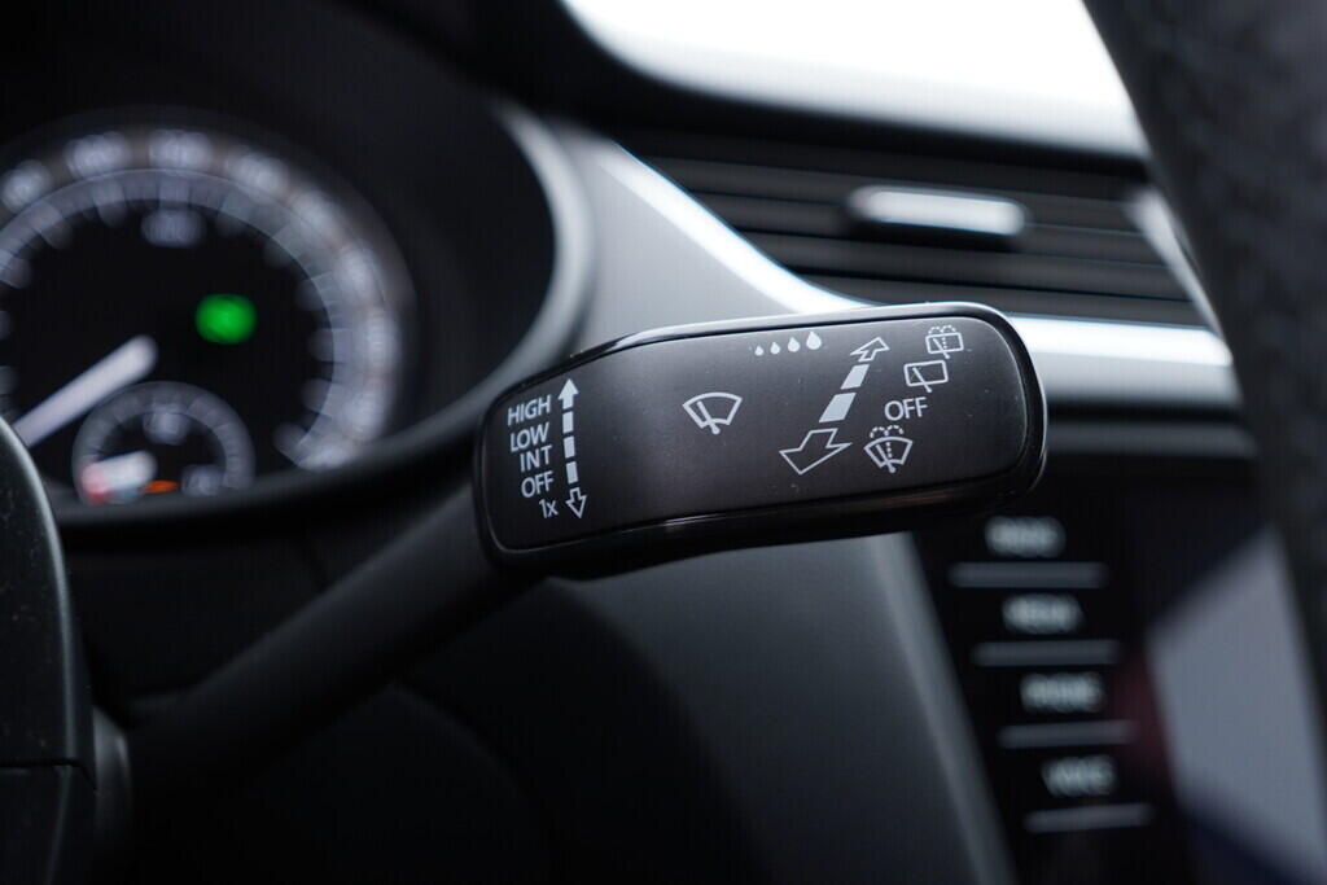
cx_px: 664
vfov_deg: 36.9
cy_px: 442
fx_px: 1327
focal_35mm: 36
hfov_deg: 53.1
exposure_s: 1/40
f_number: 2.8
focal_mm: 24
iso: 200
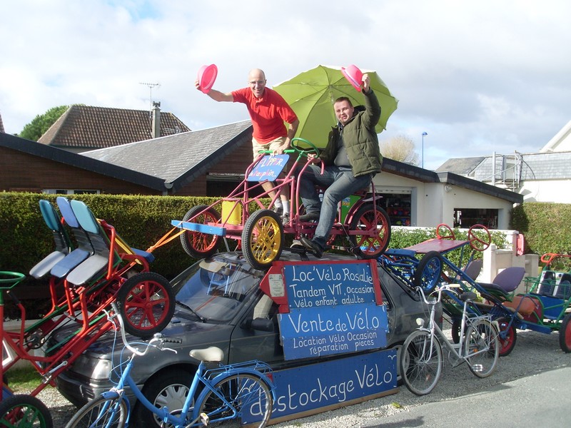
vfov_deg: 37.7
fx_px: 627
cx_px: 286
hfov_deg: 49.0
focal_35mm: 38
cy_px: 214
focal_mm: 6.3
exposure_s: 1/180
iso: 80
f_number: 7.7
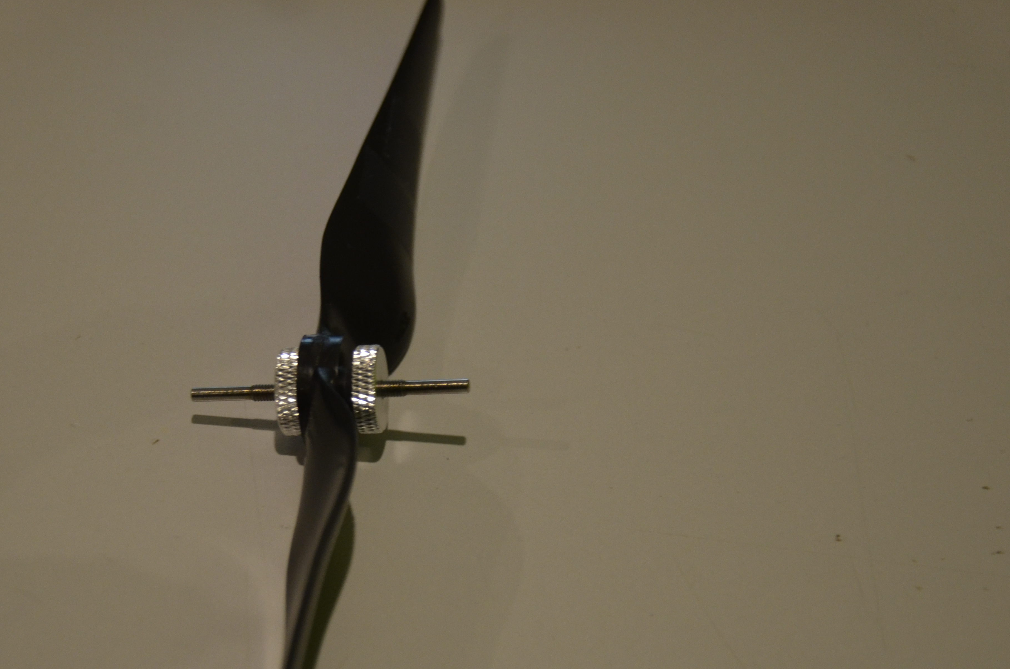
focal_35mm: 92
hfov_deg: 22.2
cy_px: 442
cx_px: 360
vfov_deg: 14.8
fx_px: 2567
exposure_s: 1/30
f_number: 4.8
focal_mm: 45
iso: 1000
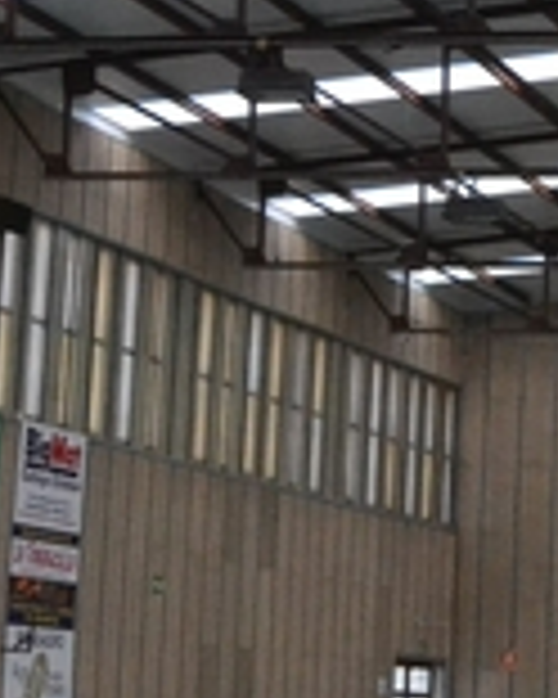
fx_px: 2704
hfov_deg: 10.6
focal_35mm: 131
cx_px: 1206
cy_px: 331
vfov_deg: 14.7
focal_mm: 18
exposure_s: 1/320
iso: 3200
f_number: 9
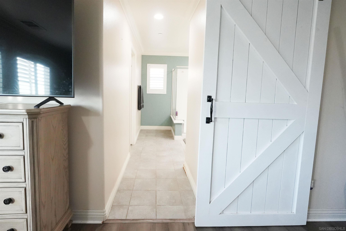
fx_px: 163
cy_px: 116
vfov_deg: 70.4
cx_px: 173
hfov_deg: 93.3
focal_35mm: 17
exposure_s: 1/160
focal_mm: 11.5
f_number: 7.1
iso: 5000
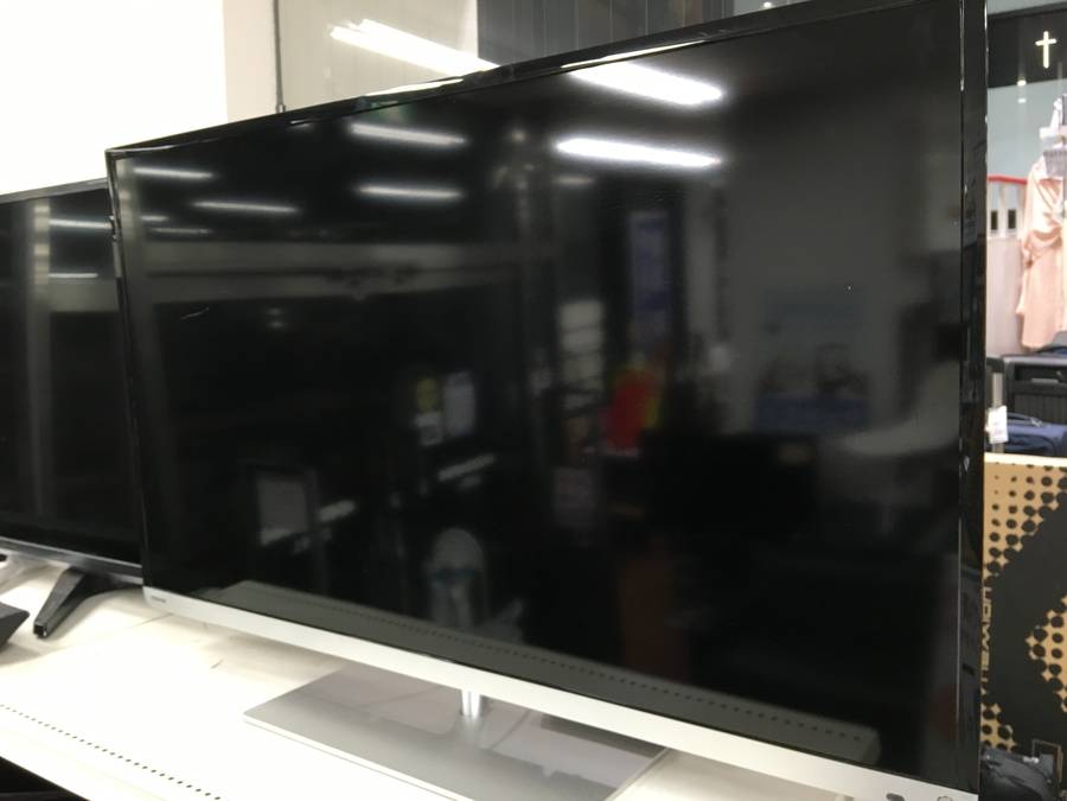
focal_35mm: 29
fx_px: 894
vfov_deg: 48.2
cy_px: 400
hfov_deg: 61.7
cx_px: 534
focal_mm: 4.15
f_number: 2.2
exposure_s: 1/30
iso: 80
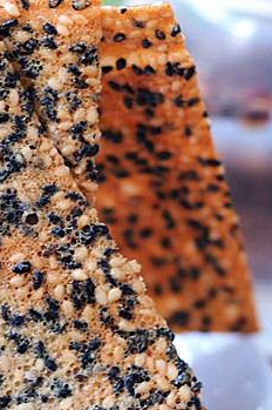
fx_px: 1953
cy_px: 169
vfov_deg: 12.0
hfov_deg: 7.9
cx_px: 4
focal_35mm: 172
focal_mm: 50
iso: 400
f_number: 2.5
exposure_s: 1/2.5
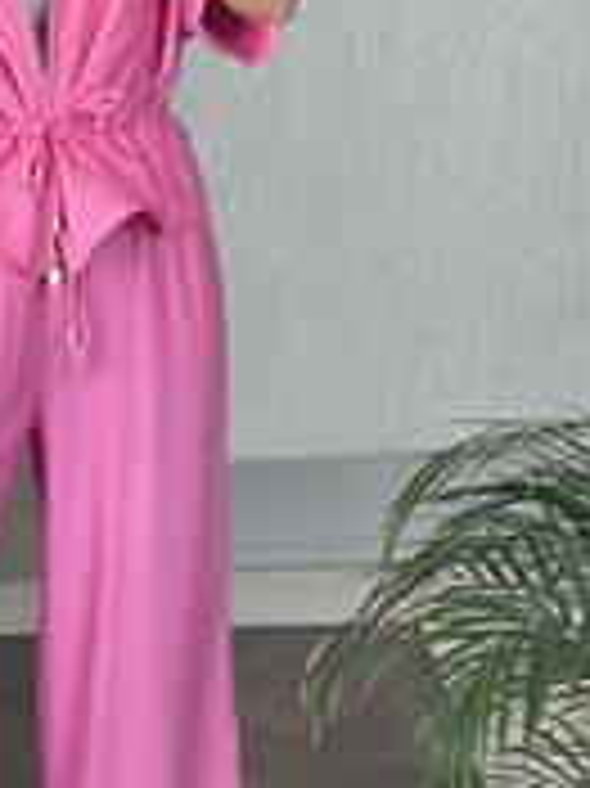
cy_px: 342
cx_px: 9
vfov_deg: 14.2
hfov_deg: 10.6
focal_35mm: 139
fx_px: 3163
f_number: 1.78
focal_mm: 6.86
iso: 125
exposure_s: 1/99
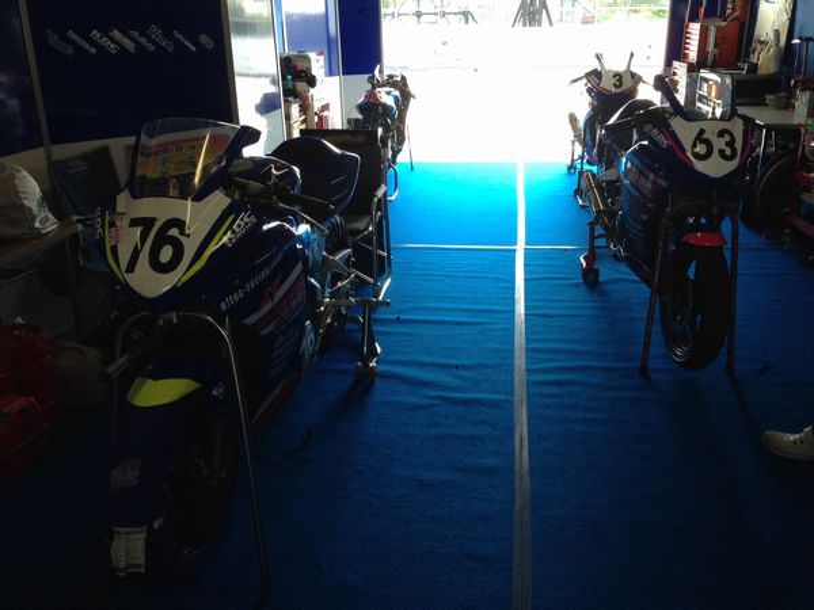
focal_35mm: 33
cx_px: 407
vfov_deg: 42.9
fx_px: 776
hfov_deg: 55.4
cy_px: 305
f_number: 2.4
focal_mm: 4.12
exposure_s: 1/120
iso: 80
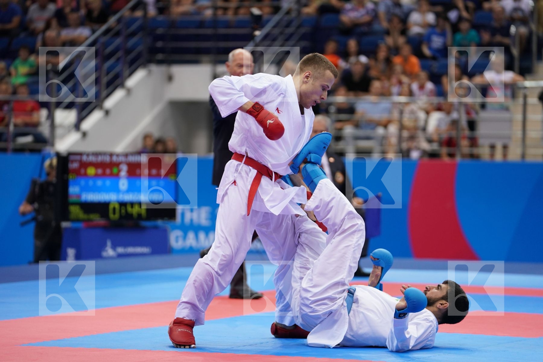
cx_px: 272
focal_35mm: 161
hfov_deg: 12.8
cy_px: 181
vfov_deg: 8.5
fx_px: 2428
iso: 1600
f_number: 2.8
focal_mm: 161
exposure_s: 1/1000
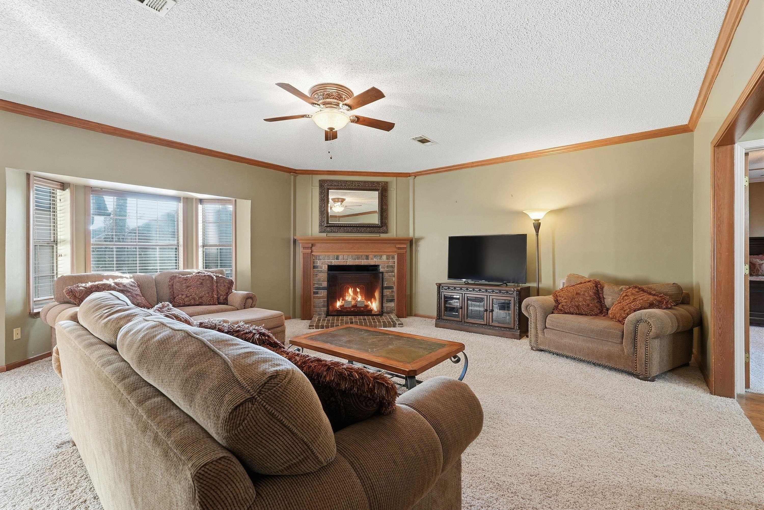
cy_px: 255
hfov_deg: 96.7
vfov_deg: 73.8
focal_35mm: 16
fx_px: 340
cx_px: 382
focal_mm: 16
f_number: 9
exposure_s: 1/13
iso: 250
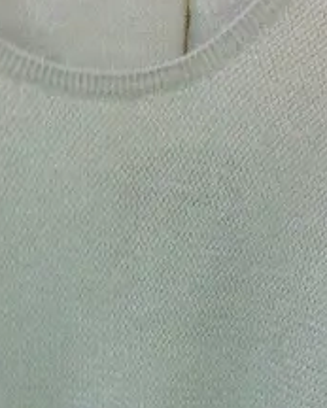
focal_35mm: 127
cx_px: 130
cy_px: 401
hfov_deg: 12.2
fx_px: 1535
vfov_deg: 14.9
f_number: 2.8
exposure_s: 1/15
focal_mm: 3.85
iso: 100
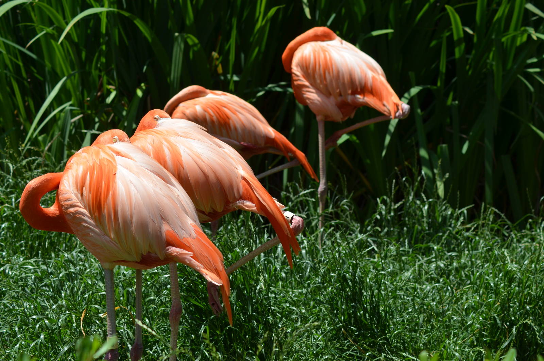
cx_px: 272
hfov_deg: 19.5
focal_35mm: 105
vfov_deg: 13.0
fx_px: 1583
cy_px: 180
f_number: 6.3
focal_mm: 70
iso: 400
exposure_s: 1/1600
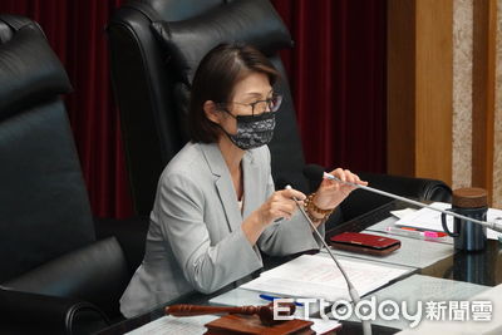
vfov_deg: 3.1
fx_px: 6235
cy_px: 168
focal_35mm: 447
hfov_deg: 4.6
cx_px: 251
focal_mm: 163.85
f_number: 4
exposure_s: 1/250
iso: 3200
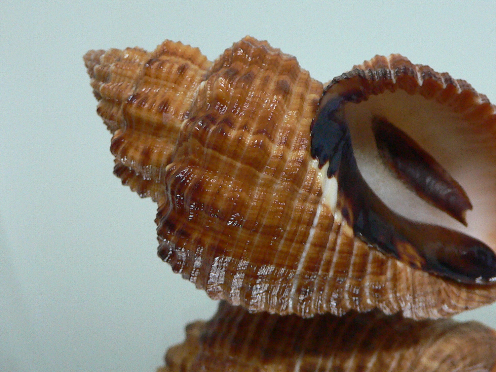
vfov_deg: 30.8
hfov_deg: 40.1
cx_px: 315
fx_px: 673
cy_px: 154
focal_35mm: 47
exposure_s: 1/40
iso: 200
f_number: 2.8
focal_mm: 4.6
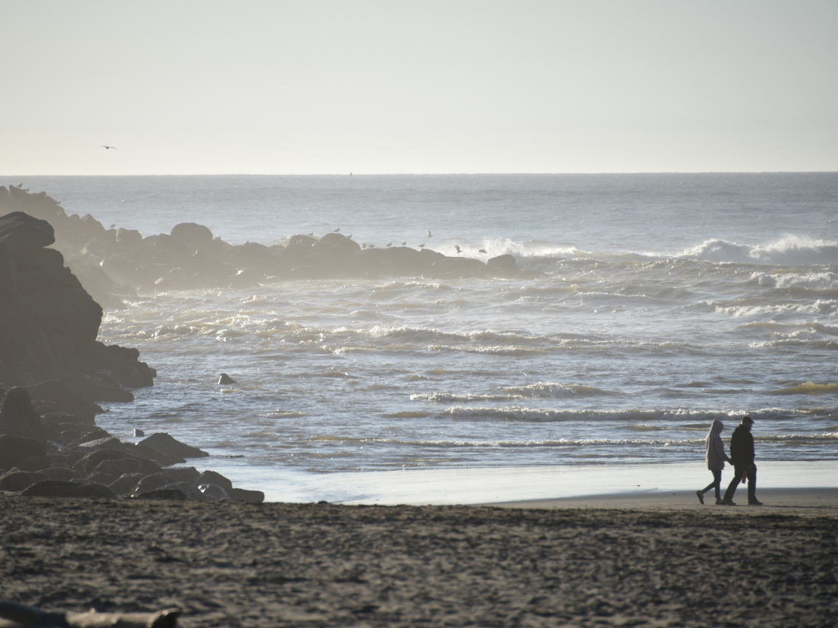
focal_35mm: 326
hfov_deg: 6.1
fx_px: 7893
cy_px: 315
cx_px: 377
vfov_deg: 4.6
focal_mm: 300
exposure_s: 1/640
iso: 100
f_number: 6.3
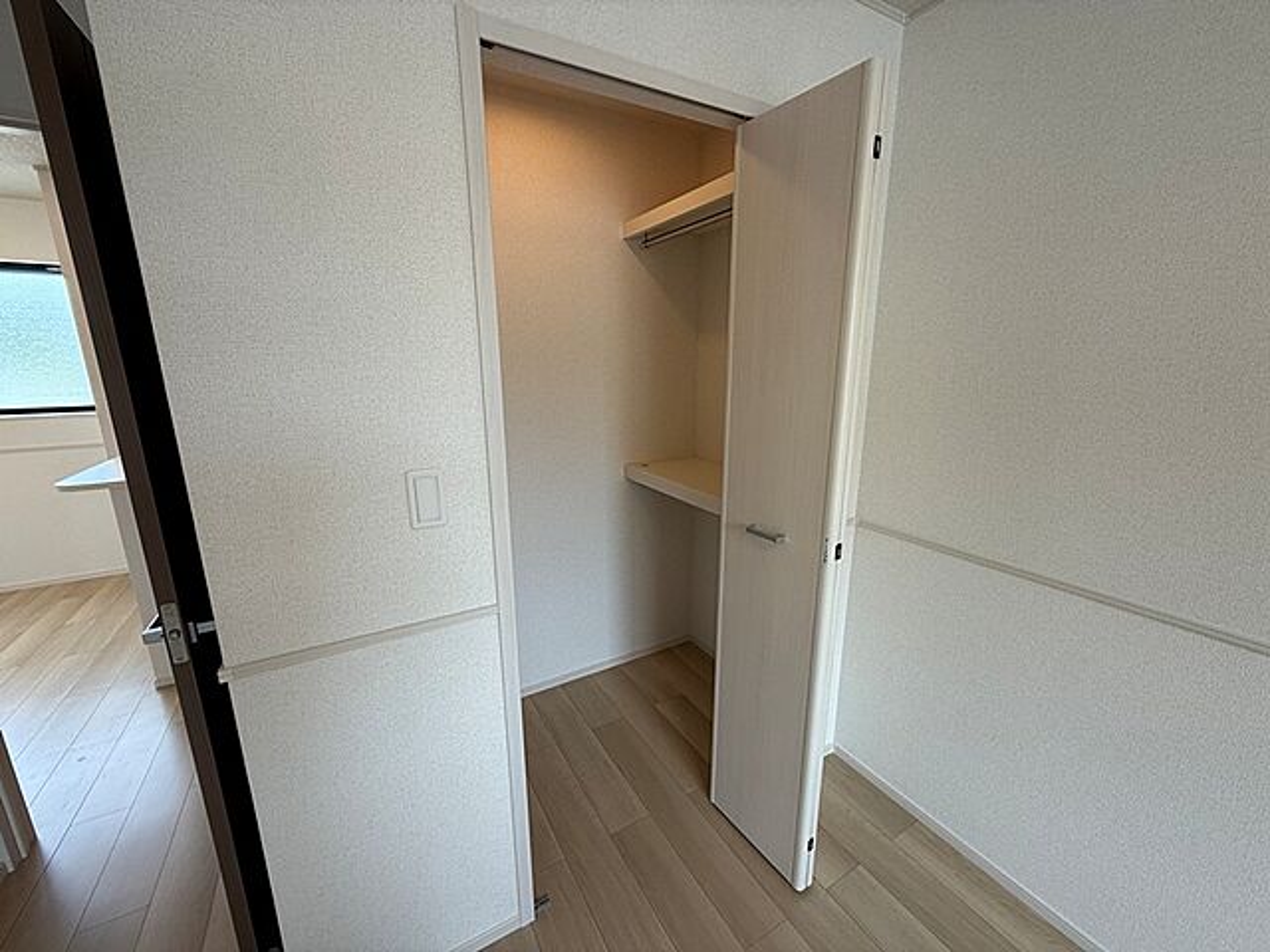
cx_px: 635
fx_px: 514
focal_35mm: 14
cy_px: 476
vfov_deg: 85.7
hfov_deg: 102.1
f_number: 2.2
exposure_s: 1/99
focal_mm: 2.22
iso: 64
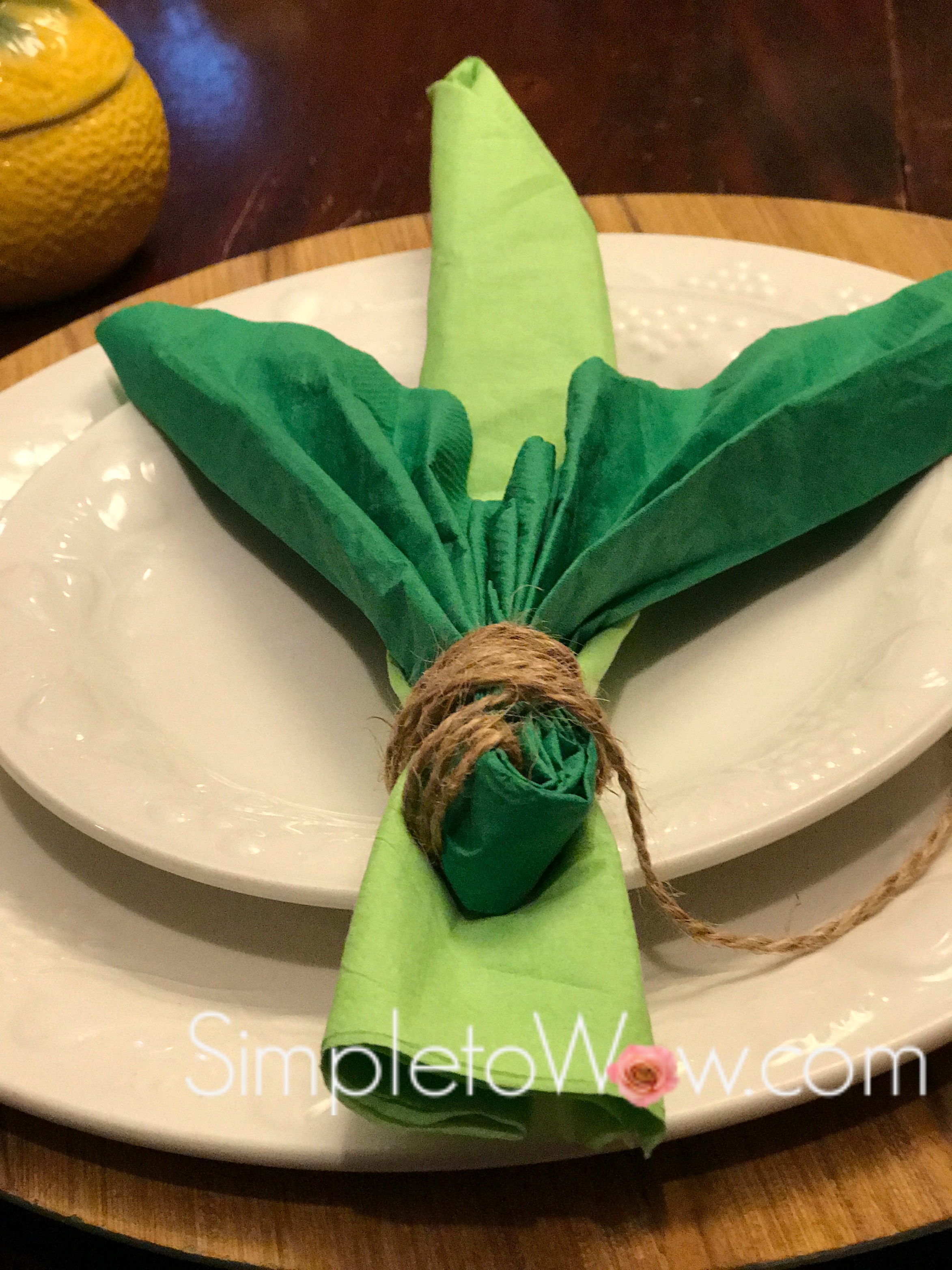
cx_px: 476
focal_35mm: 57
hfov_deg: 25.7
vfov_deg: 33.8
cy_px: 635
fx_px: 2090
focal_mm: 6.6
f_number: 2.8
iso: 320
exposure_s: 1/60
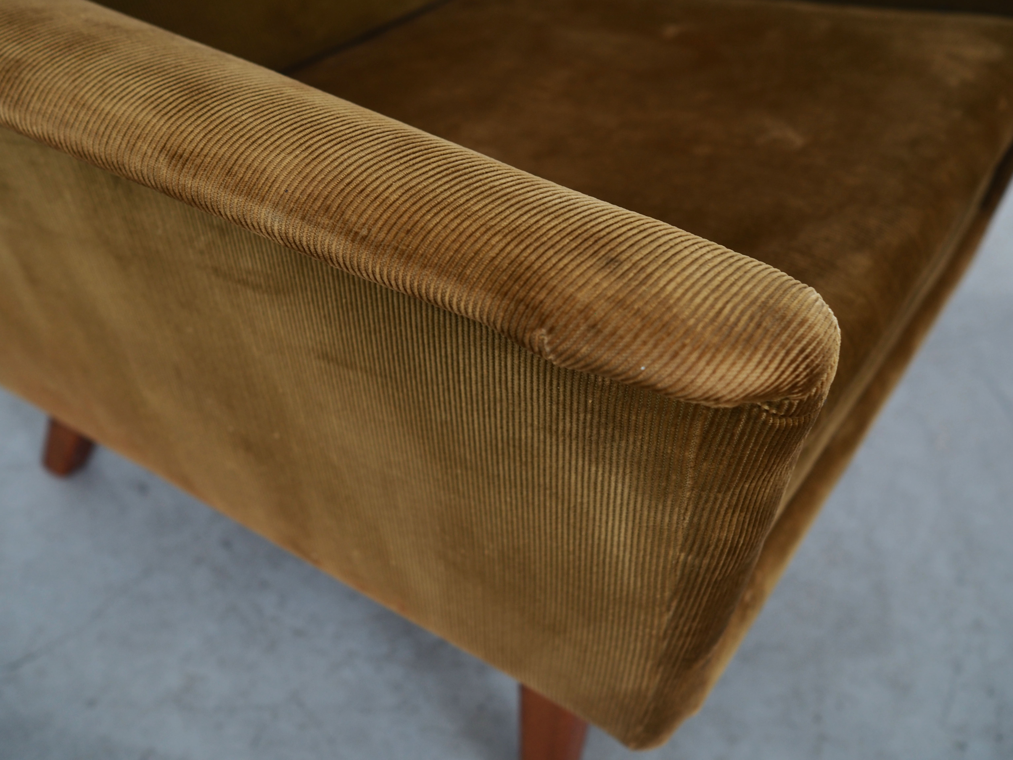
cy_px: 380
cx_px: 506
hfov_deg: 54.0
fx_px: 995
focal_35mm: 34
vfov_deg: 41.8
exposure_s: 1/30
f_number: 2.8
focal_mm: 17
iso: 200
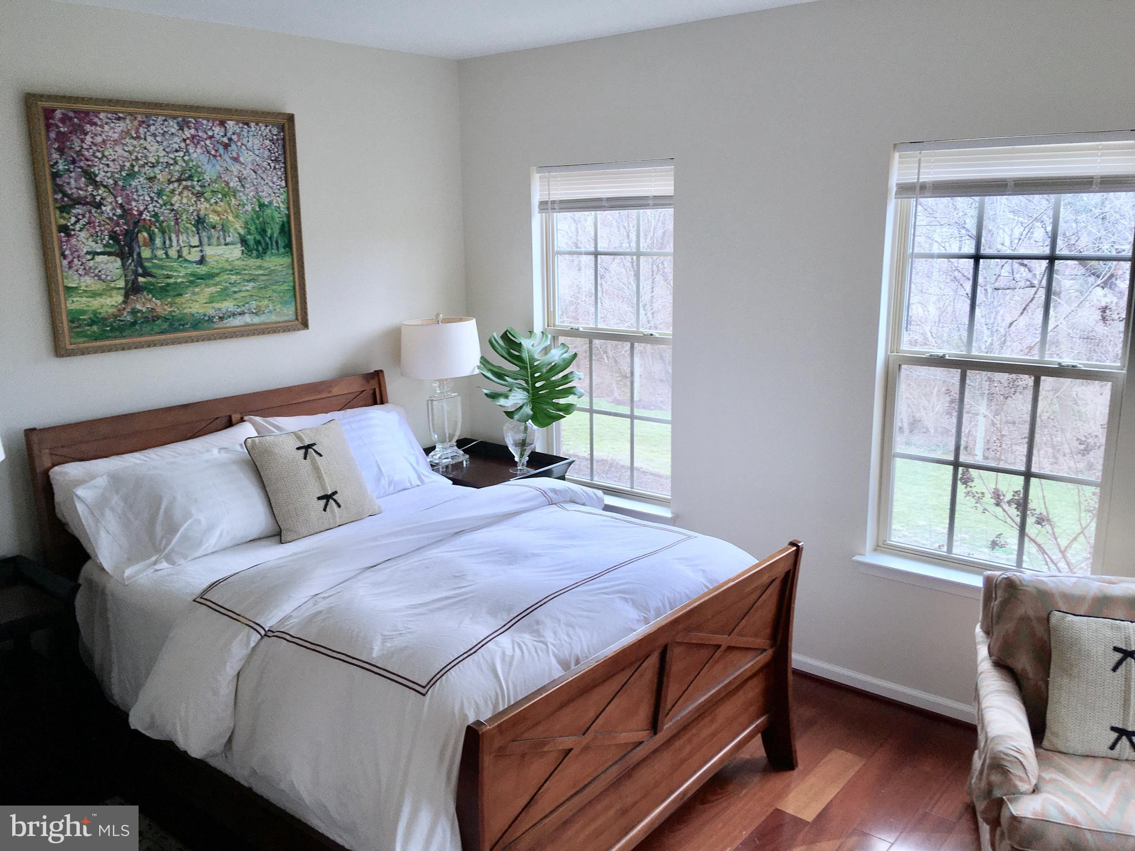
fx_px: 951
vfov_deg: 48.2
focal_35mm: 29
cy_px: 426
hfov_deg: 61.7
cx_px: 568
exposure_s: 1/60
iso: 25
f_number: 2.2
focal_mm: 4.15
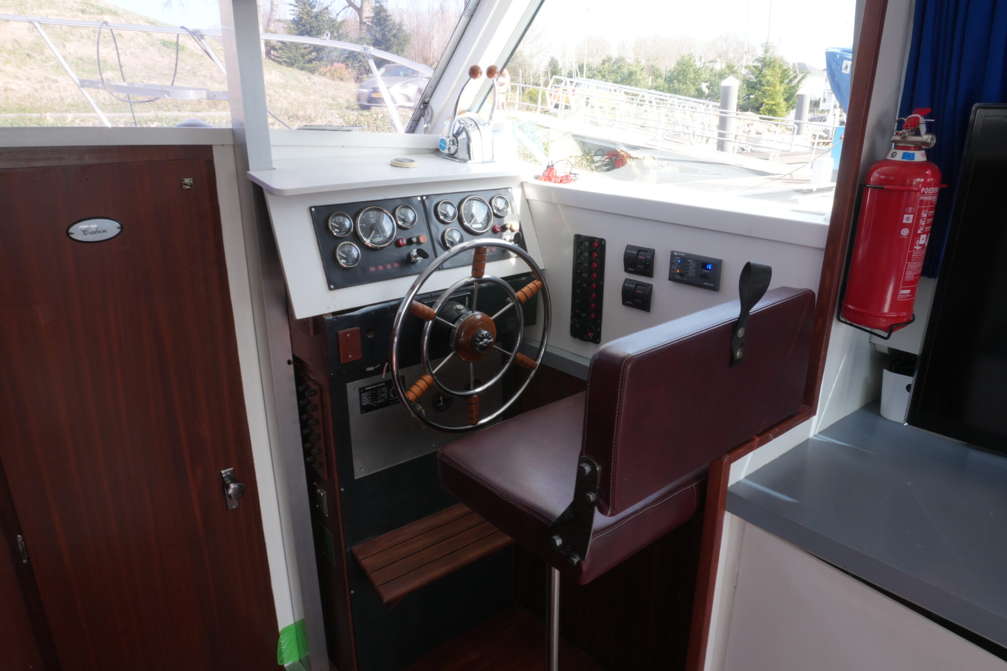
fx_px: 671
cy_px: 336
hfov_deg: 73.7
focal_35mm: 24
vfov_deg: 53.1
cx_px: 504
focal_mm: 16
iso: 160
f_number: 22
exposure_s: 1/6
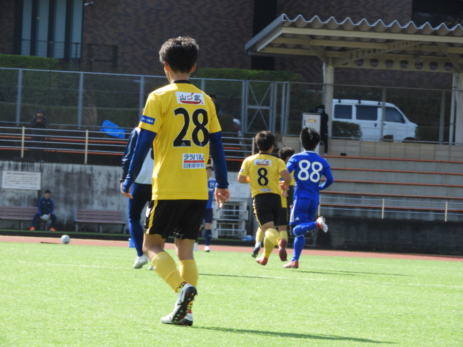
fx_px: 3344
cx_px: 232
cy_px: 174
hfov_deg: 7.9
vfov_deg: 5.9
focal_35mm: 250
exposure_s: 1/200
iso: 100
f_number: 5.5
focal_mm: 44.8
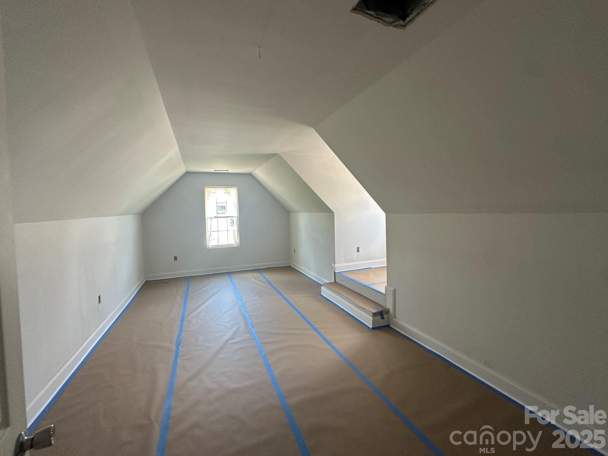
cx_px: 304
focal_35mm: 15
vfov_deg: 81.7
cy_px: 221
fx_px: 264
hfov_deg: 98.2
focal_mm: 2.22
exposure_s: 1/99
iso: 250
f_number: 2.2
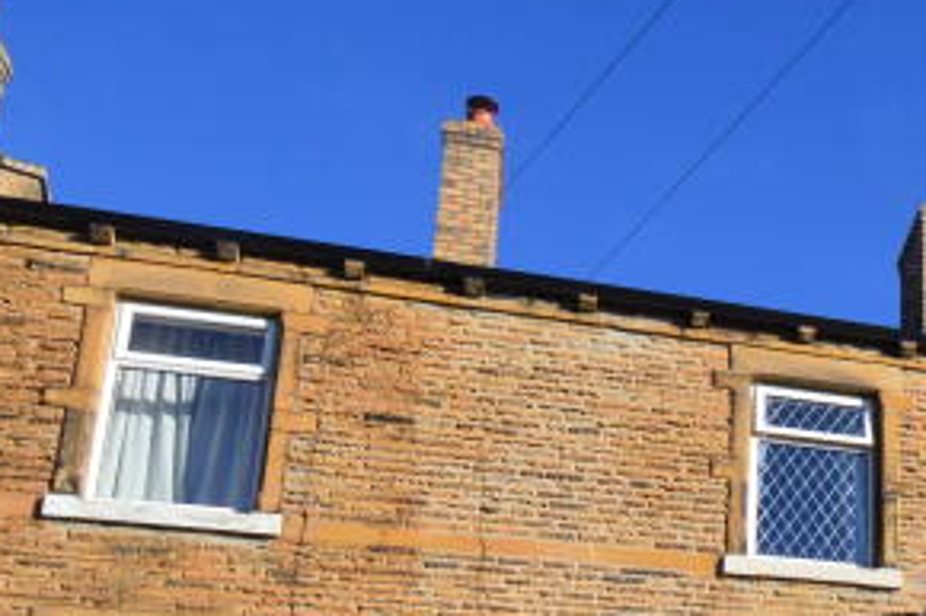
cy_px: 685
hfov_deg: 31.0
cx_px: 1137
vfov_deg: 23.8
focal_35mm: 53
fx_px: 1362
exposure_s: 1/320
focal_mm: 10
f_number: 11
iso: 400
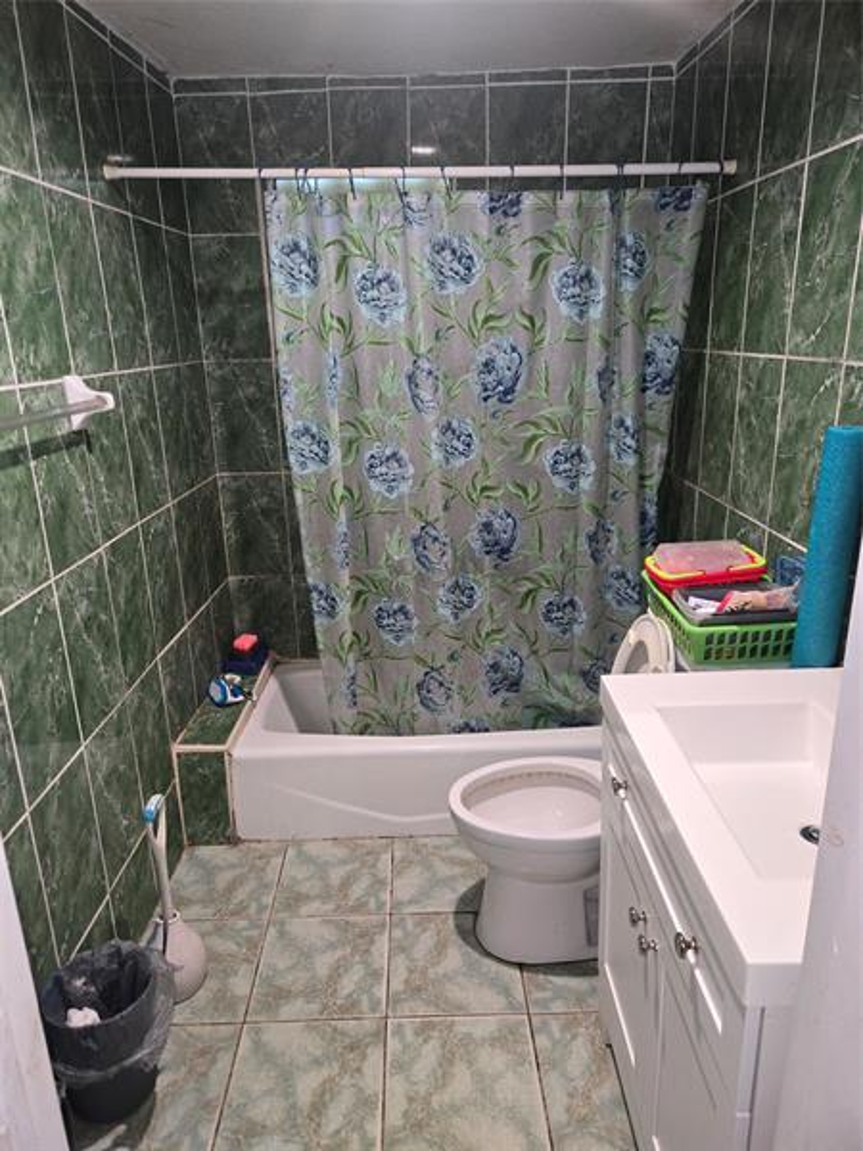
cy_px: 576
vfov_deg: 73.9
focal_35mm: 23
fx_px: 765
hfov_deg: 58.9
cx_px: 432
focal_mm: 5.4
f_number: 1.8
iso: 100
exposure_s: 1/24
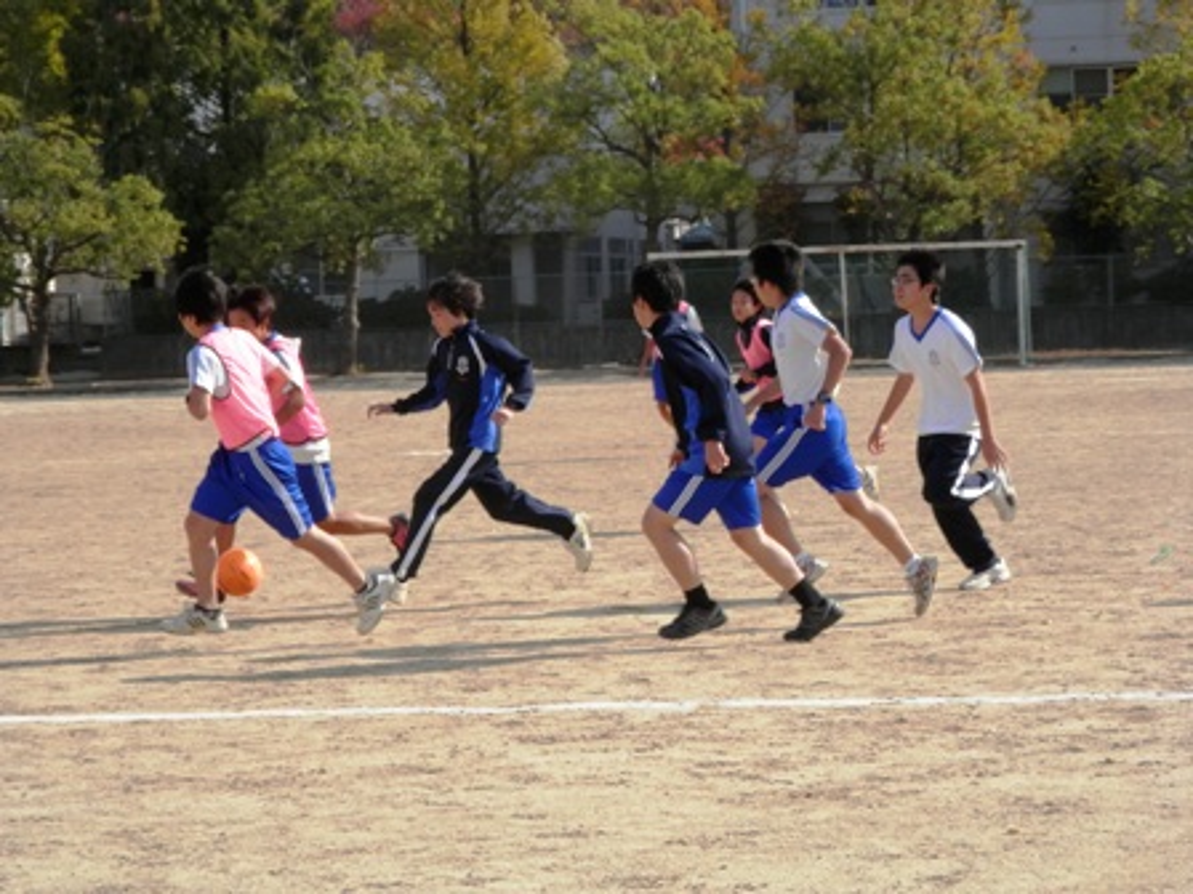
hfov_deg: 17.0
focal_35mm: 116
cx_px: 596
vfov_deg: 12.8
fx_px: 3998
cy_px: 447
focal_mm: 20.9
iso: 80
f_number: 5.2
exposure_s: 1/400
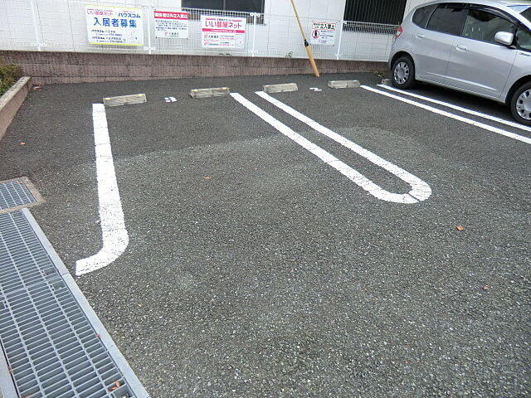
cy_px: 199
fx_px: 368
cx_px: 266
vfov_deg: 56.8
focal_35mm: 24
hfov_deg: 71.6
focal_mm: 4.3
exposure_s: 1/200
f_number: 3.2
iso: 80
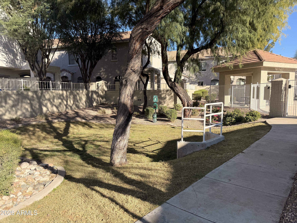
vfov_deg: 56.8
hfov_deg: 71.6
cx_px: 148
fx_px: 206
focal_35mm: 24
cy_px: 112
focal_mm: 6.76
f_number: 1.78
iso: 100
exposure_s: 1/2299
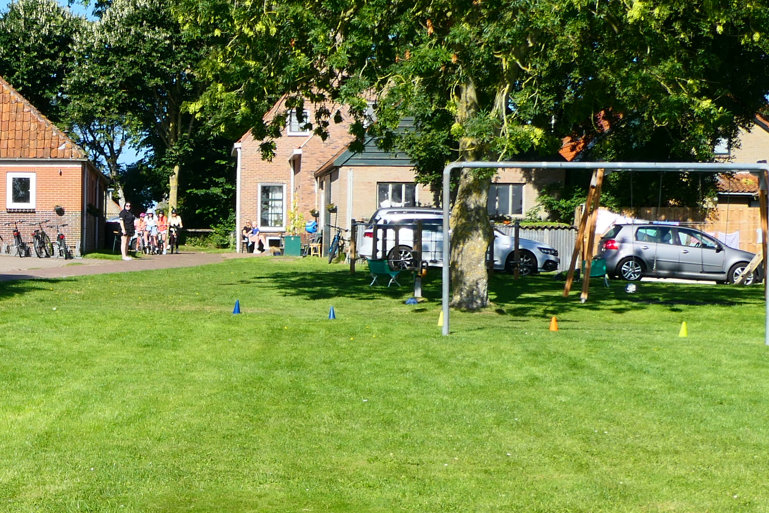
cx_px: 57
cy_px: 351
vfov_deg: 14.8
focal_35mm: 92
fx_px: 1965
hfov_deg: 21.6
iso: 125
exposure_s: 1/800
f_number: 4.5
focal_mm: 12.2
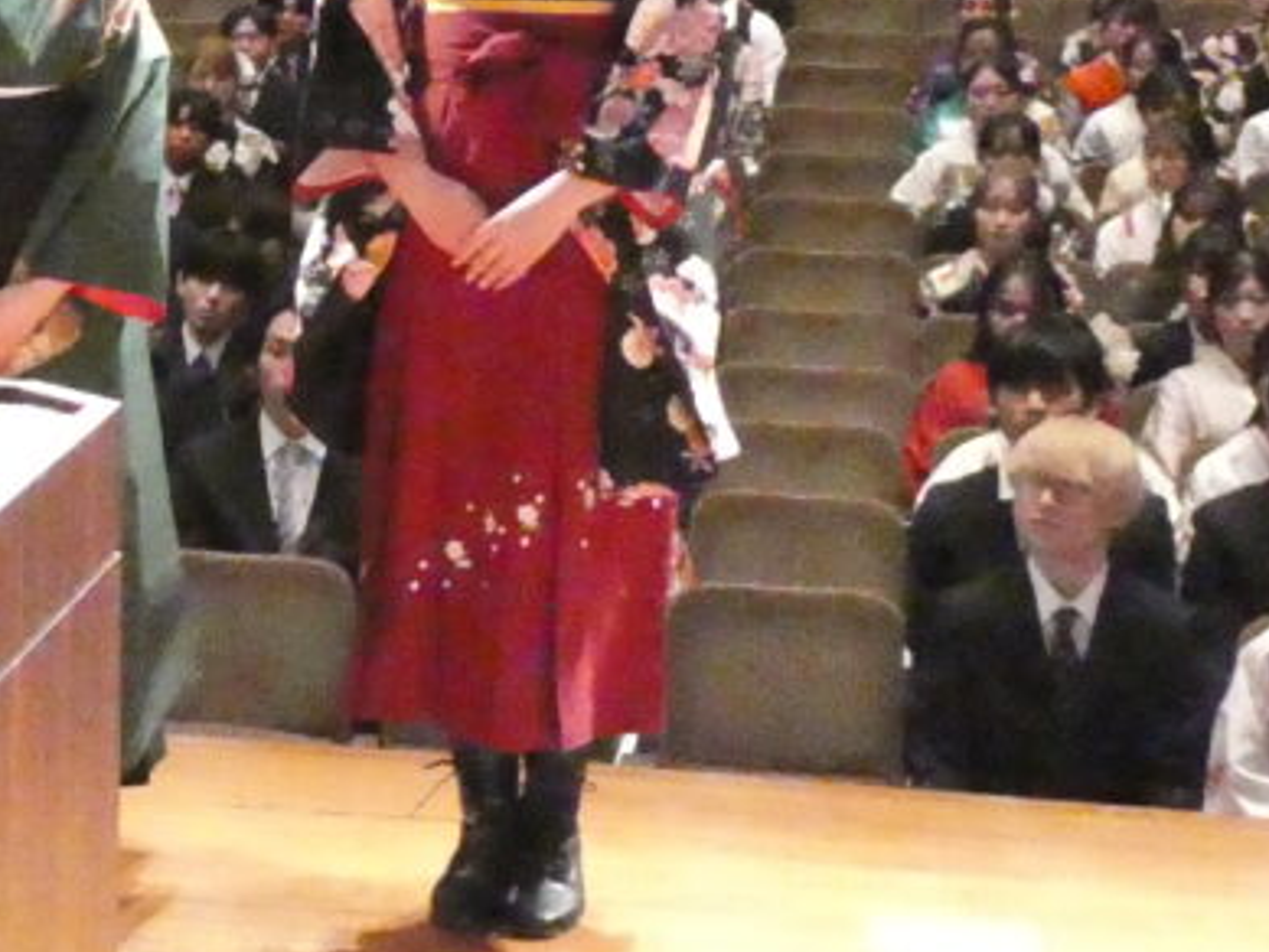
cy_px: 192
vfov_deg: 12.9
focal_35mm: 114
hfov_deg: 16.0
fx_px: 4180
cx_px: -551
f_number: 3.7
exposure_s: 1/160
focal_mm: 6.7
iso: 6400
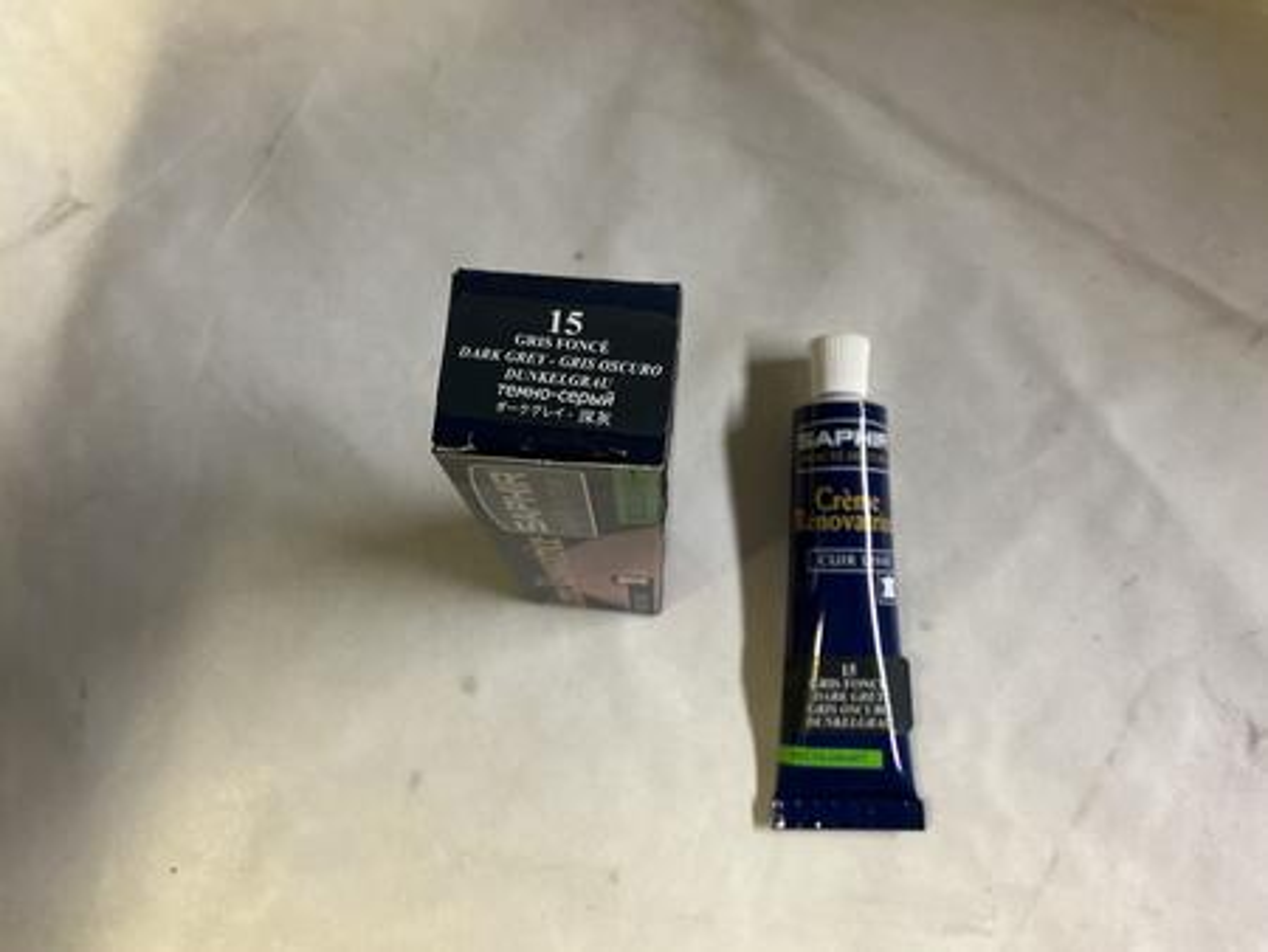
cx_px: 634
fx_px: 1063
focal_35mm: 29
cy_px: 476
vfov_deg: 48.3
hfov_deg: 61.6
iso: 125
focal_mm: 3
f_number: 1.8
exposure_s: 1/50
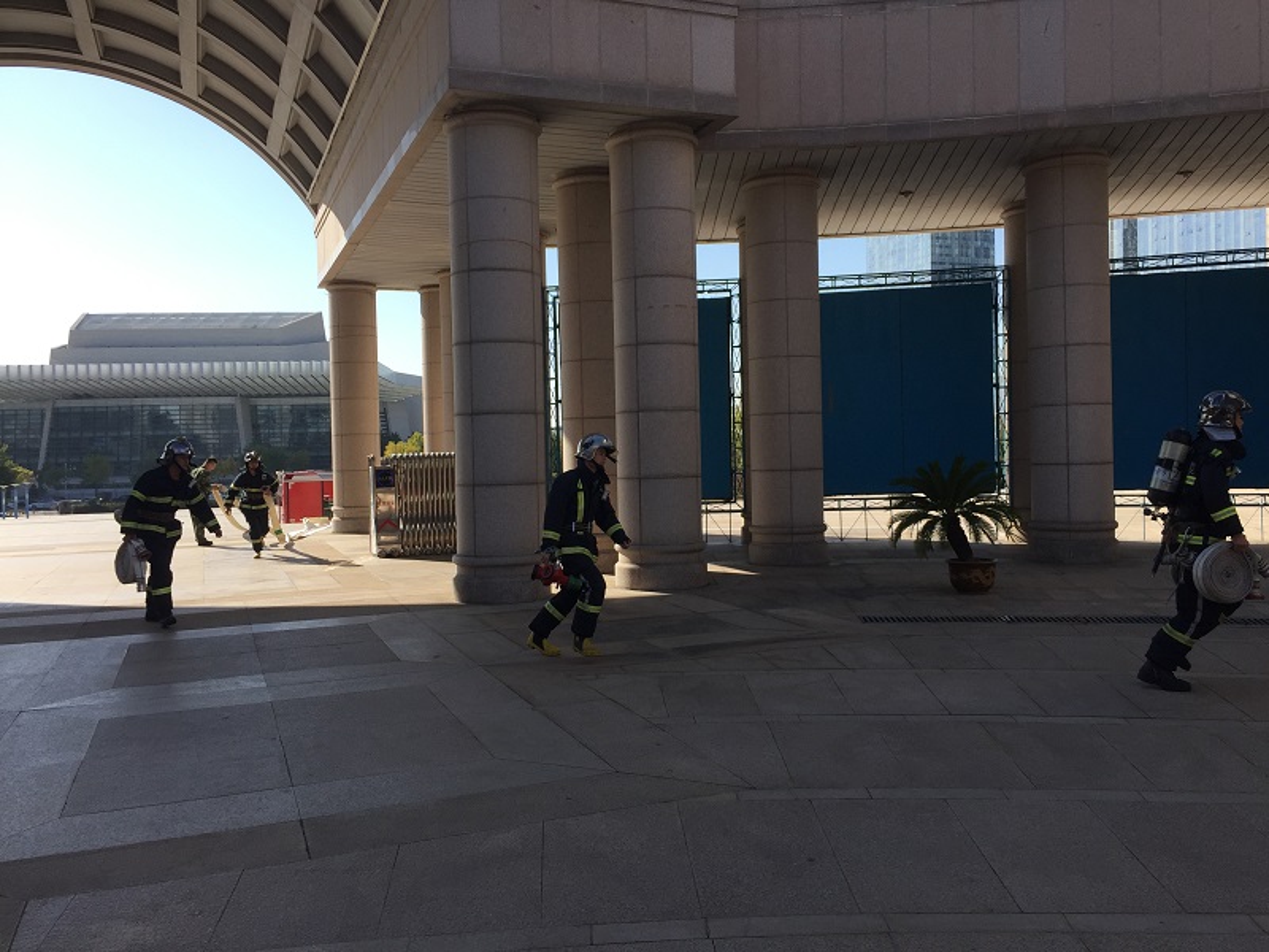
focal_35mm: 29
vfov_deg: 48.2
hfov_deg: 61.7
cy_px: 476
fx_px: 1063
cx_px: 634
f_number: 2.2
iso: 32
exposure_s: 1/1364
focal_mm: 4.15
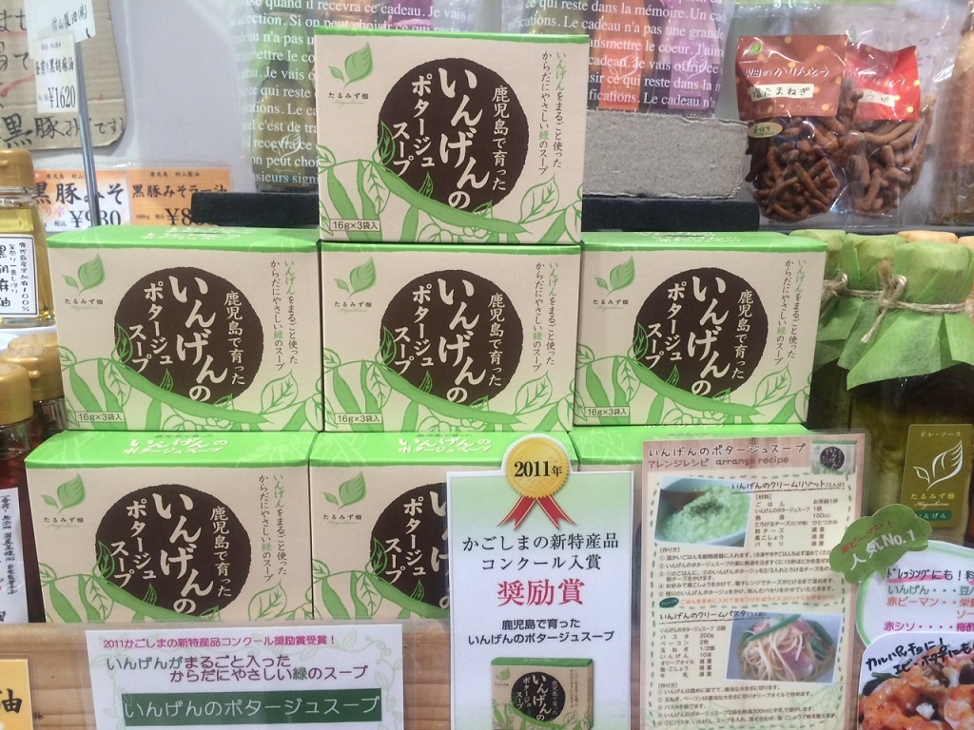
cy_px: 365
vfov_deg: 46.8
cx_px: 487
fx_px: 844
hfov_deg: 60.0
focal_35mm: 30
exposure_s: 1/30
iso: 50
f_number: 2.2
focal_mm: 4.12
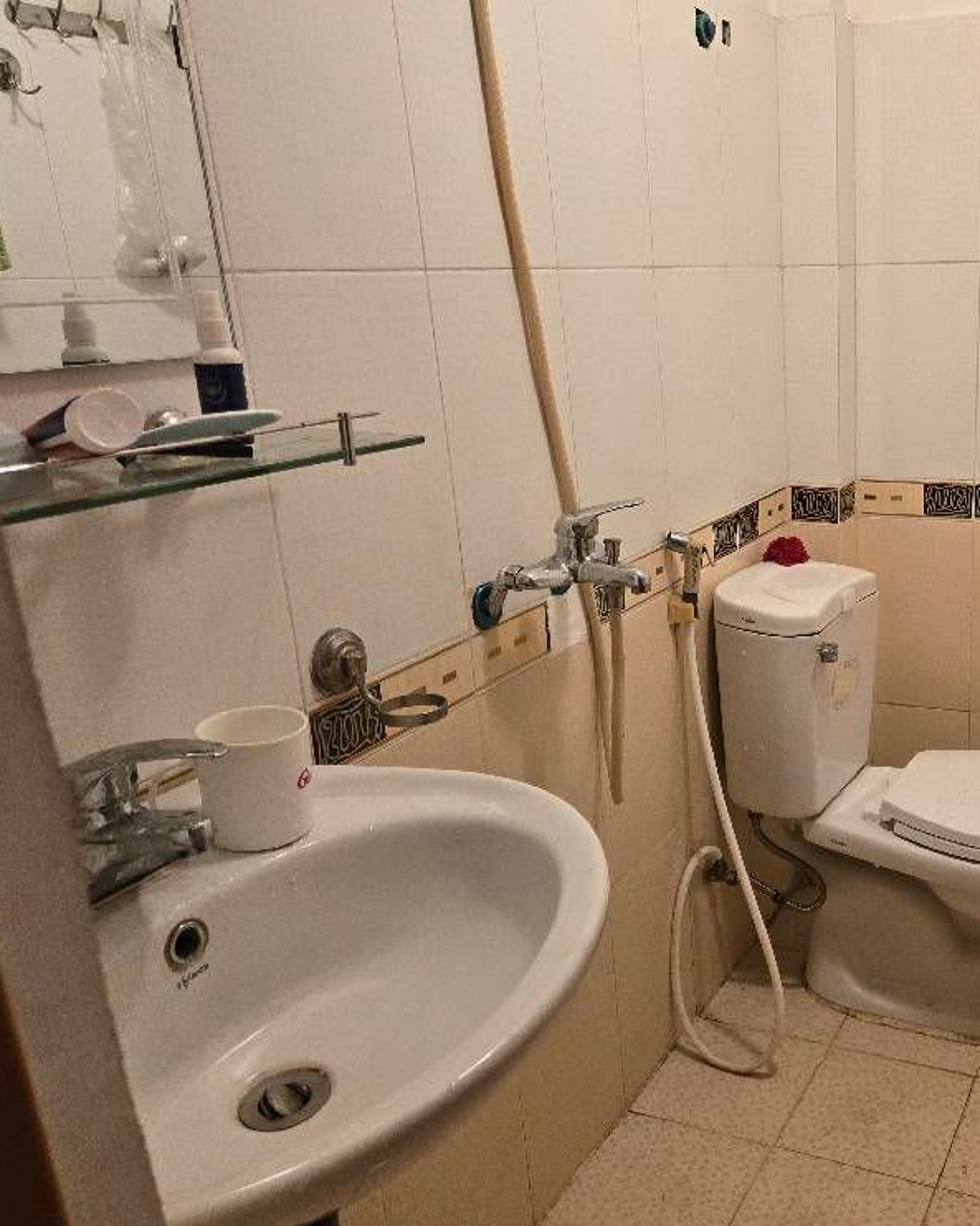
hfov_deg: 44.5
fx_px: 1125
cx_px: 800
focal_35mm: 31
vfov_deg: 57.2
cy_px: 633
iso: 640
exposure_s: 1/100
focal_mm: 5.4
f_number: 1.8
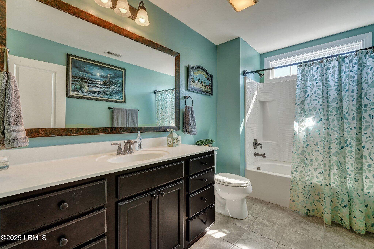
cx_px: 187
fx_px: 166
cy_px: 124
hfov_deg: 96.7
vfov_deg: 73.7
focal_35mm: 16
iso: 320
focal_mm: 16
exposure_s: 1/30
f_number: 9
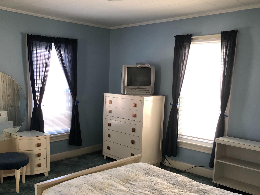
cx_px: 116
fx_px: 270
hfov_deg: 51.3
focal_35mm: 36
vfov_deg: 39.4
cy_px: 123
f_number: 1.8
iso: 32
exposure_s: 1/30
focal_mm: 3.99
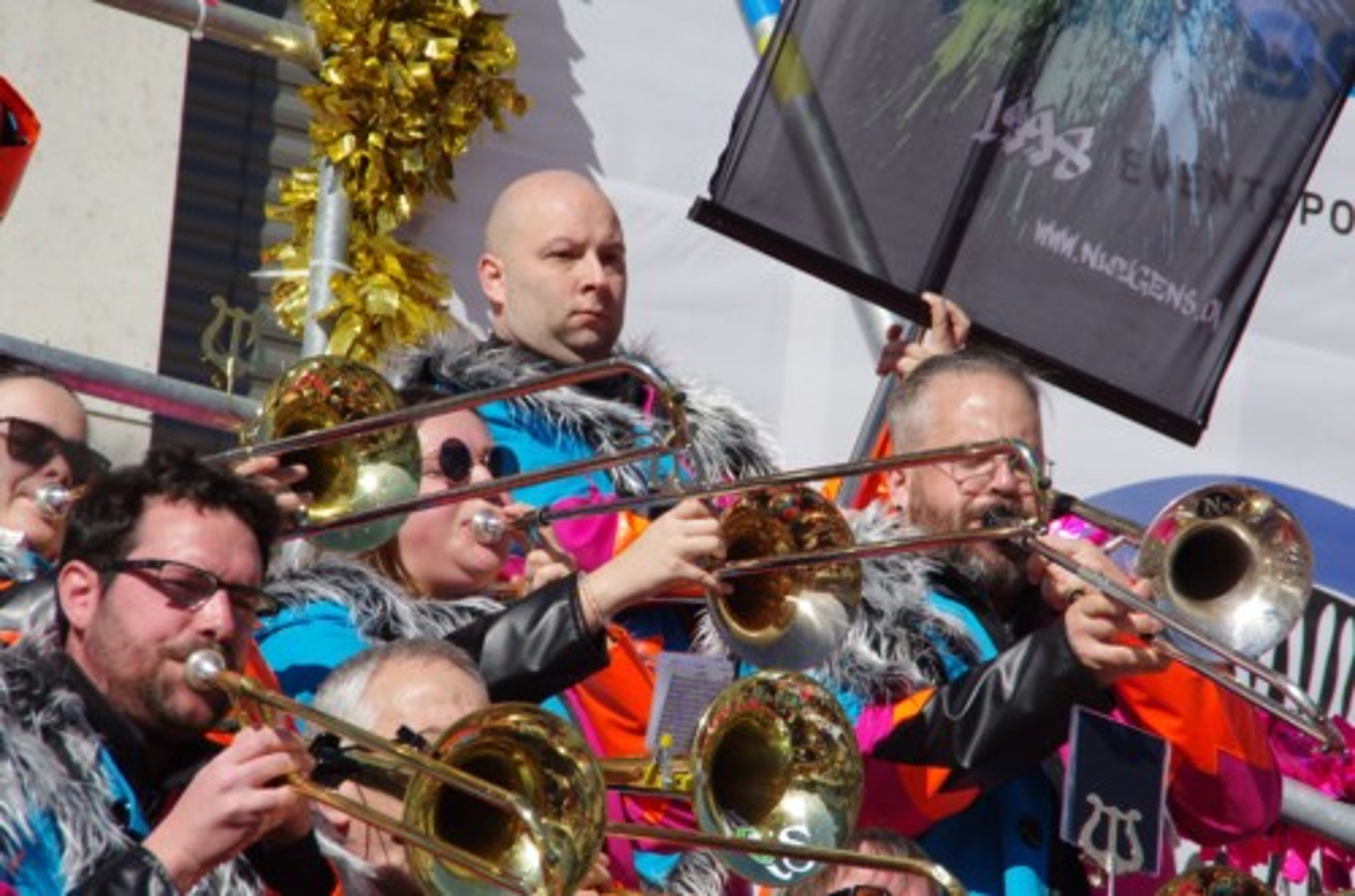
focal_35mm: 300
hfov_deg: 6.9
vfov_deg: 4.6
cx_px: 678
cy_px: 448
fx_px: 11267
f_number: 11
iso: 200
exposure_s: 1/400
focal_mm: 200
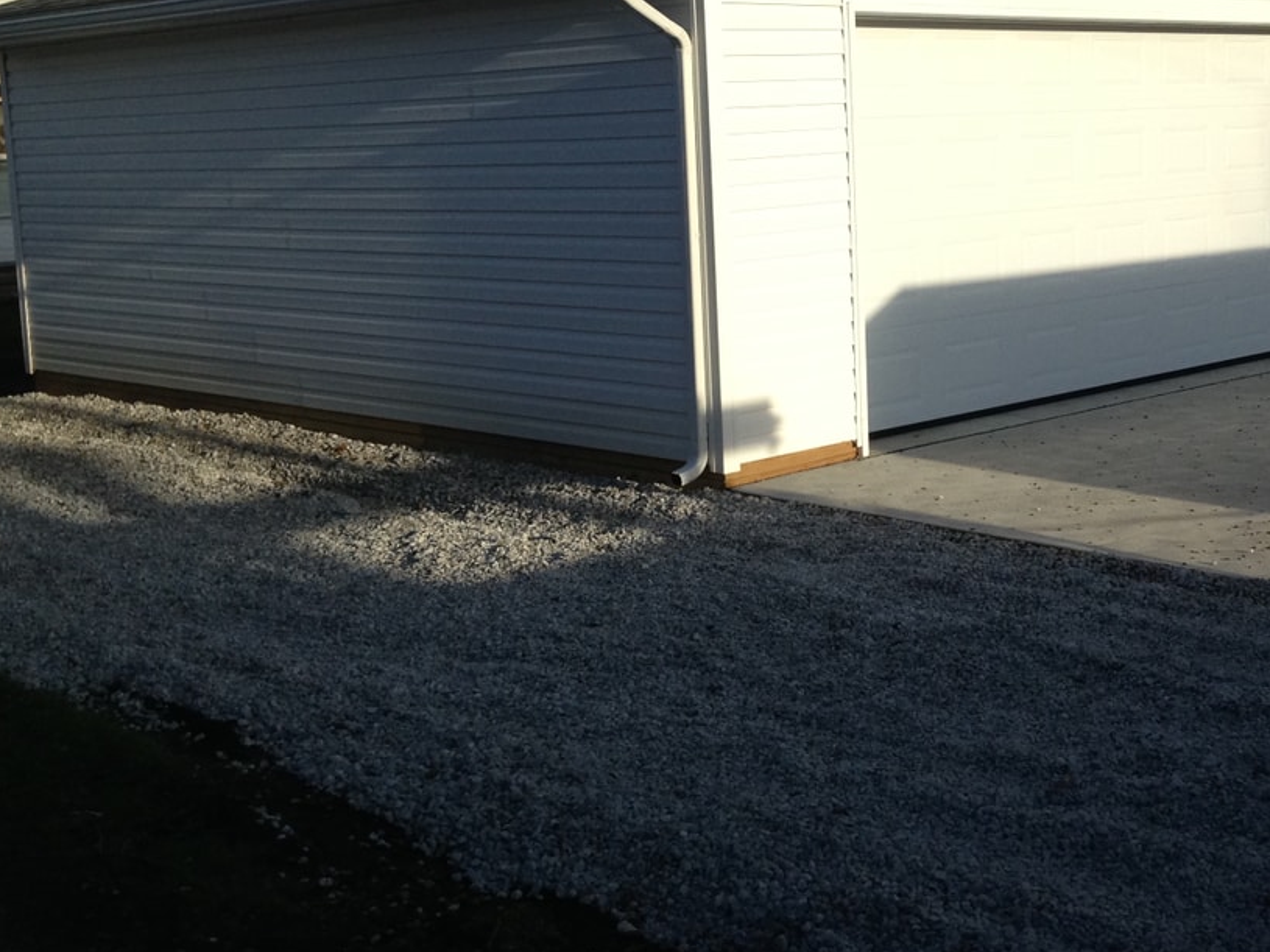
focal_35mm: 54
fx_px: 1981
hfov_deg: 35.0
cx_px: 900
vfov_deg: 26.9
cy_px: 340
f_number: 2.4
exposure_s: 1/2358
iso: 100
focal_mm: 4.12
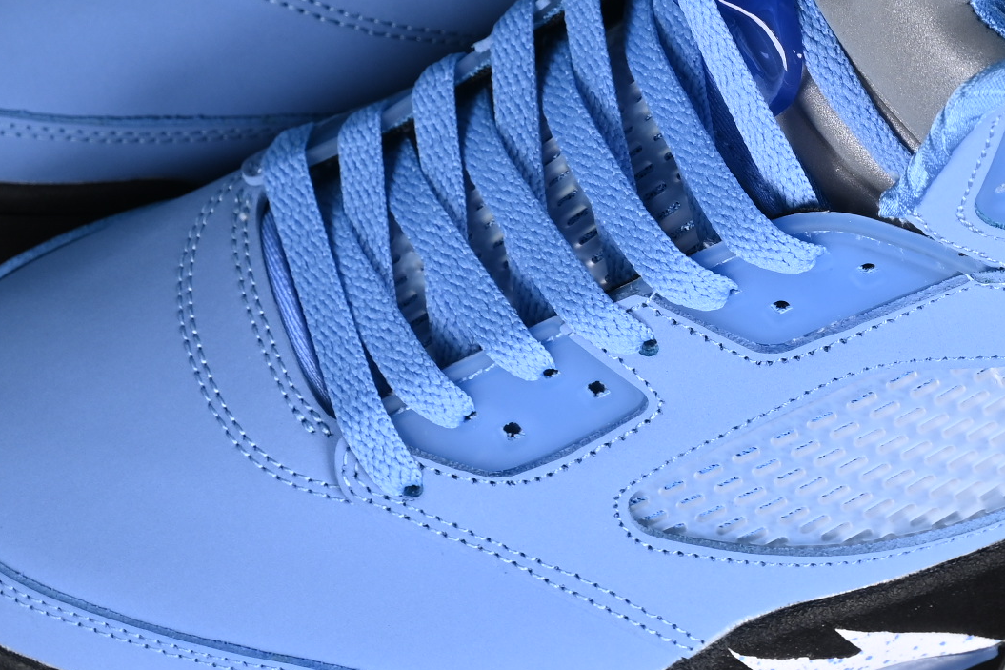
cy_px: 11
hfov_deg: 10.4
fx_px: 5526
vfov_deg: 6.9
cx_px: 657
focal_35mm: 198
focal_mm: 50
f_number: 7.1
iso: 160
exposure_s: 1/80
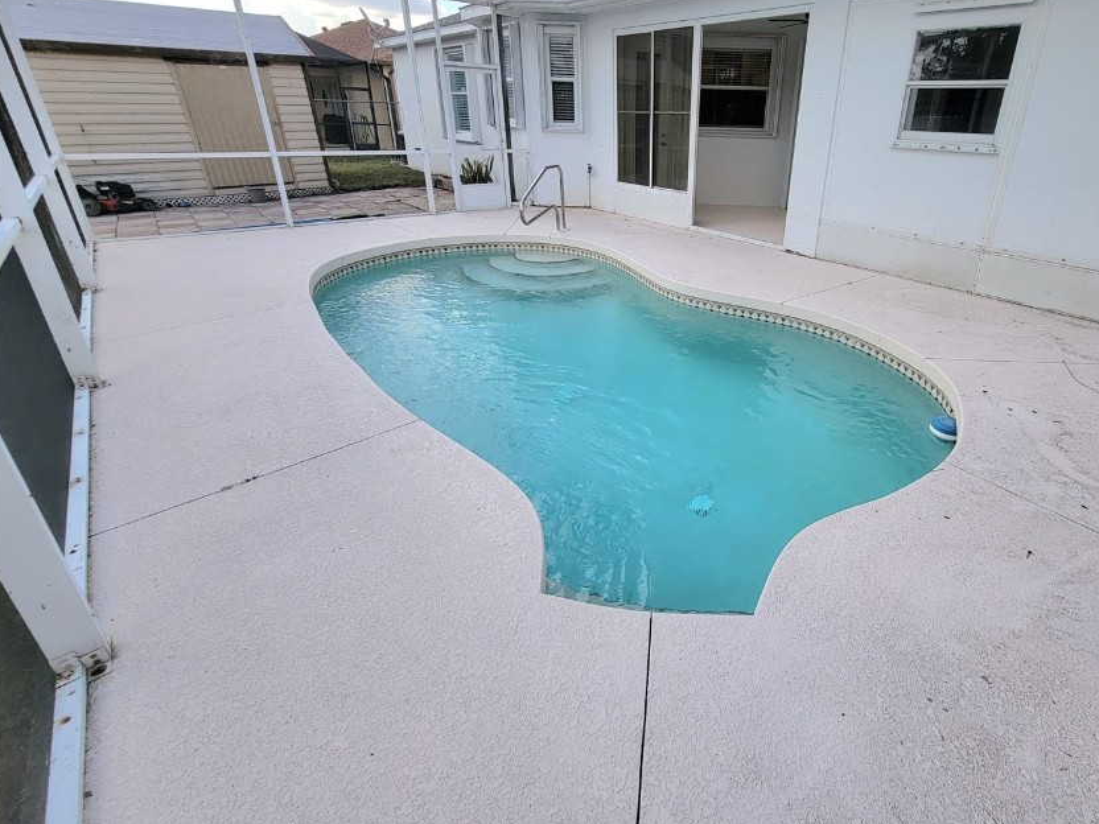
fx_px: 508
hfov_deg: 93.1
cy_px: 354
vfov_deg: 77.7
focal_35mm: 16
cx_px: 667
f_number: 2.2
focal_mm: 2.2
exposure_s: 1/833
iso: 50
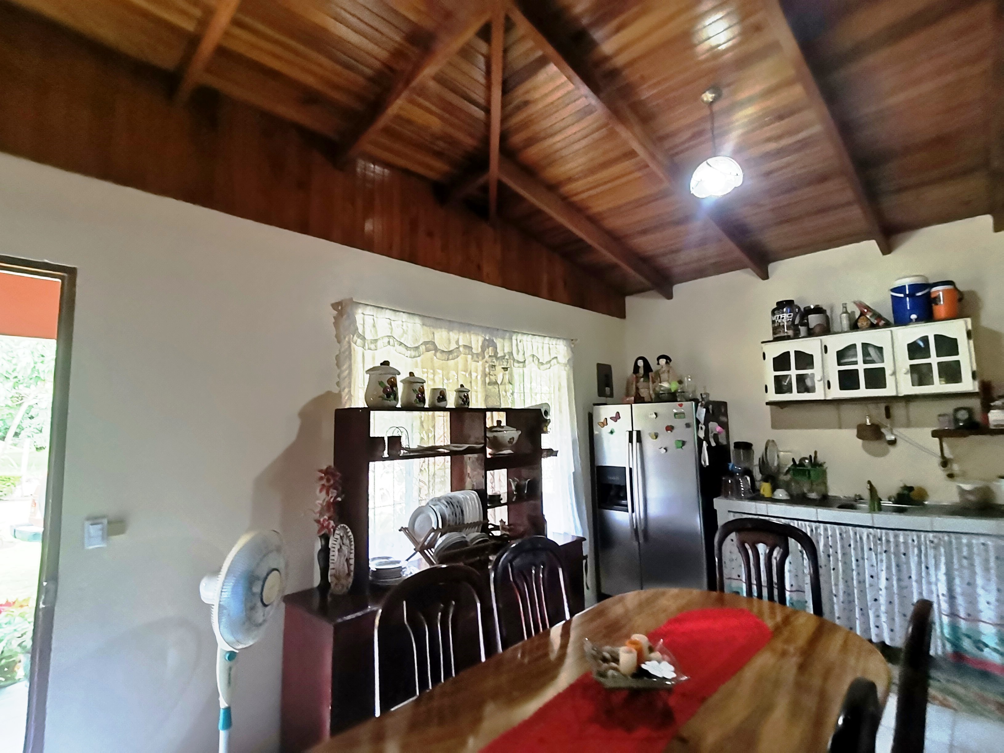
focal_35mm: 17
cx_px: 502
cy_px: 376
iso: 320
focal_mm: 1.78
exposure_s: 1/40
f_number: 2.4
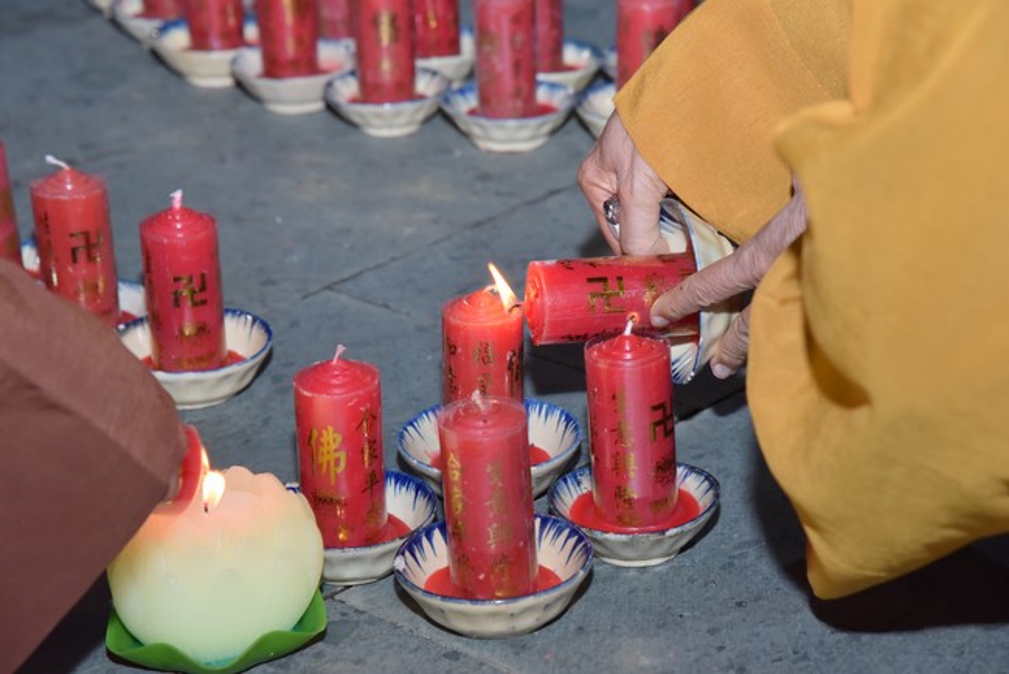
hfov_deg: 17.1
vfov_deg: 11.4
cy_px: 337
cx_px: 504
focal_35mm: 120
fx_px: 3365
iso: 1250
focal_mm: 120
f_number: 9
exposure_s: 1/200
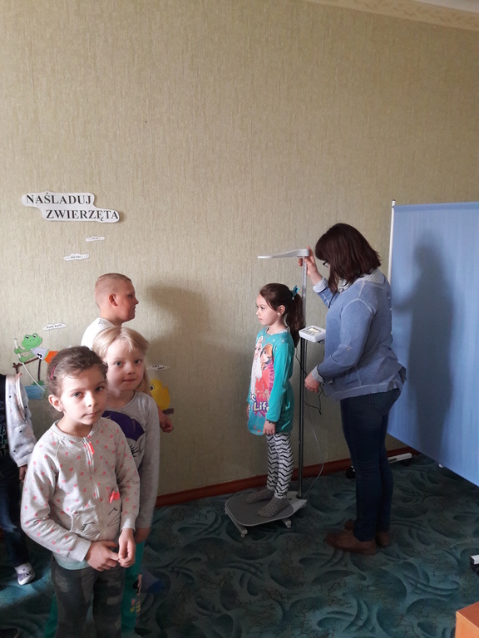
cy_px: 319
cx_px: 240
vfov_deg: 63.4
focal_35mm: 28
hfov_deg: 49.7
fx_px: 517
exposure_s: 1/33
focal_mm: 3.7
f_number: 1.9
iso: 200
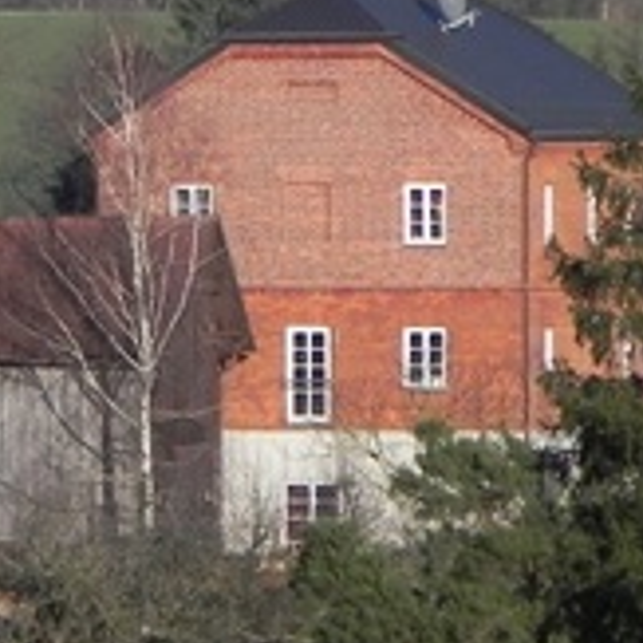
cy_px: 95
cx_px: -245
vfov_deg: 1.4
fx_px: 27068
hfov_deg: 1.4
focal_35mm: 1288
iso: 160
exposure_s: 1/425
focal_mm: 75.7
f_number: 7.1
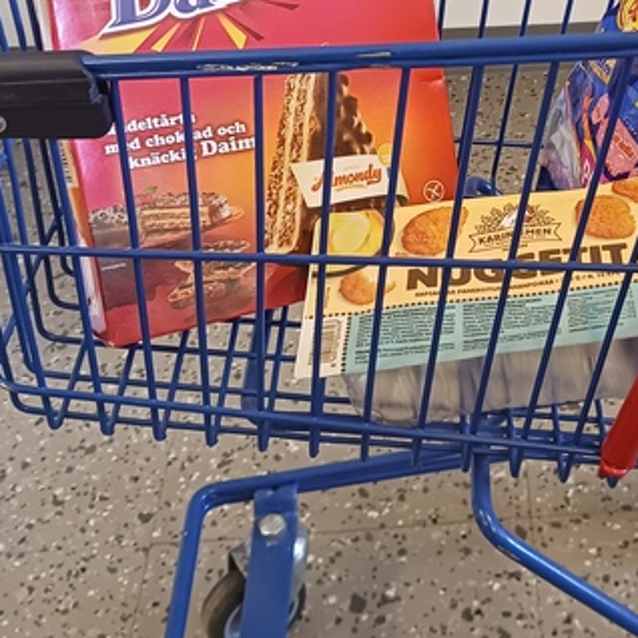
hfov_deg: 27.9
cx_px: 532
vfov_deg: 28.2
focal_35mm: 60
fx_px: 1251
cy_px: 167
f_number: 1.8
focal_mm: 4
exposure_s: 1/25
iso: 400
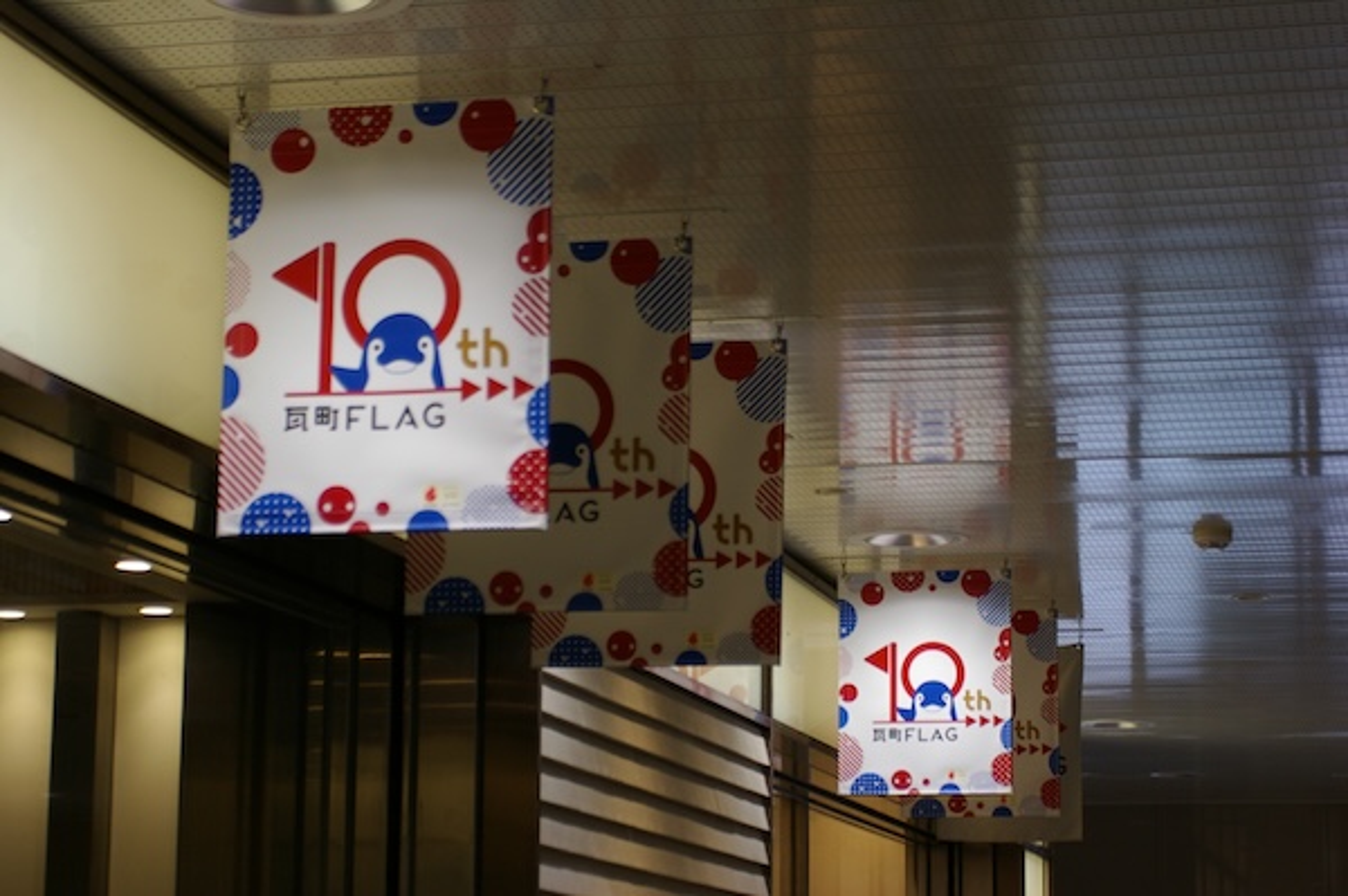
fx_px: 3255
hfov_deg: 23.4
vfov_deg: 15.7
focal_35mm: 87
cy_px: 448
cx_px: 674
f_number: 4.5
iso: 400
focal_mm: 58
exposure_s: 1/180
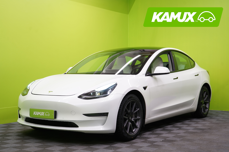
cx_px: 114
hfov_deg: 35.6
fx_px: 356
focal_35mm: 56
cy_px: 76
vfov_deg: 24.2
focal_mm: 56
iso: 400
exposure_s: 1/30
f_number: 5.6
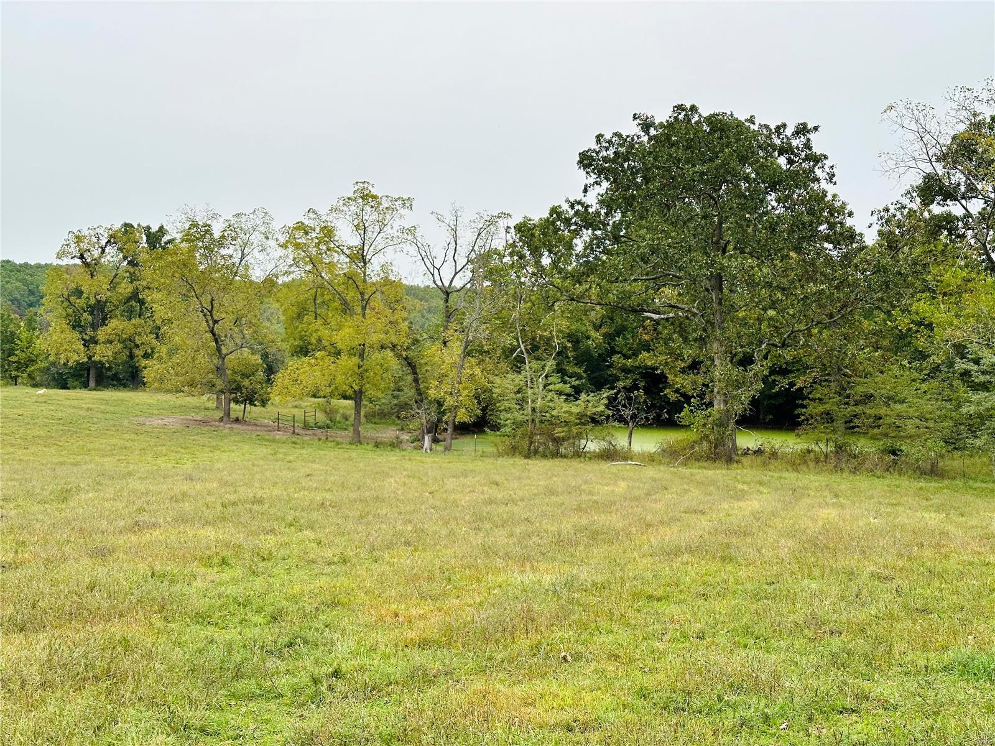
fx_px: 1380
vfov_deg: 30.3
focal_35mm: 48
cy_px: 373
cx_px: 498
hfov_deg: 39.7
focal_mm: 6.86
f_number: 1.78
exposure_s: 1/1613
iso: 64
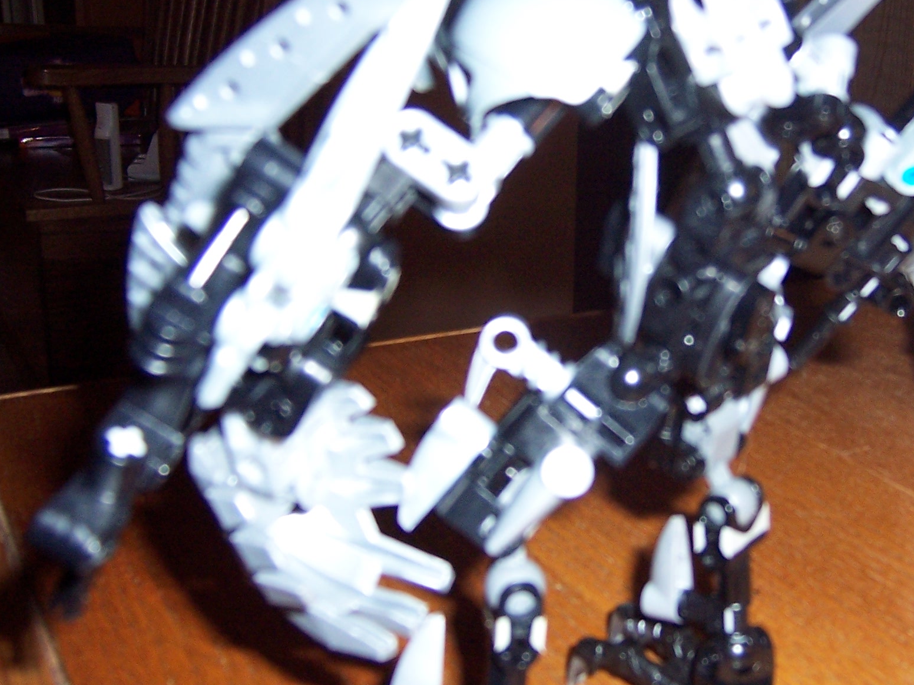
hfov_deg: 38.2
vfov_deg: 29.7
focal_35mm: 49
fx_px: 1294
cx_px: 655
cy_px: 330
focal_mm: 5.5
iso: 140
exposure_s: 1/60
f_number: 2.8
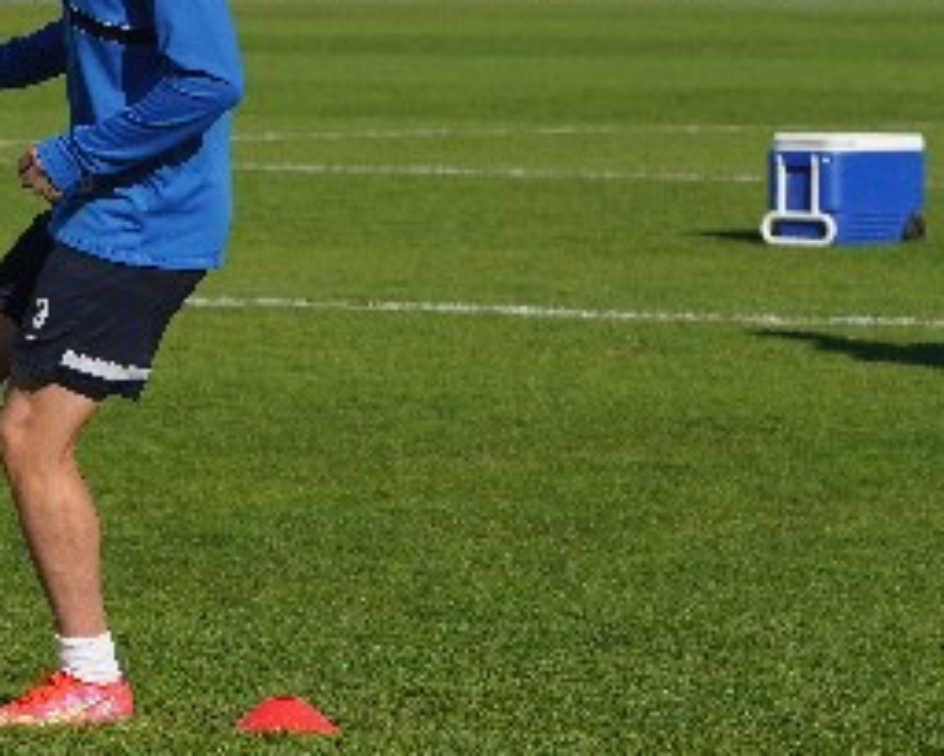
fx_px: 7546
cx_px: 166
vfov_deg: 5.7
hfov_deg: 7.1
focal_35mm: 270
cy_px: 61
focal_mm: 110
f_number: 8
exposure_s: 1/4000
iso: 1250
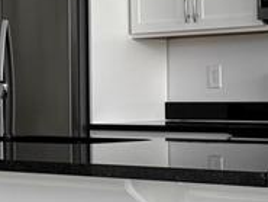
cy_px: 71
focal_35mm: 133
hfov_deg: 14.8
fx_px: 1030
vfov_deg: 11.2
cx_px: 101
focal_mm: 6.76
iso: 160
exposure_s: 1/121
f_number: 1.78
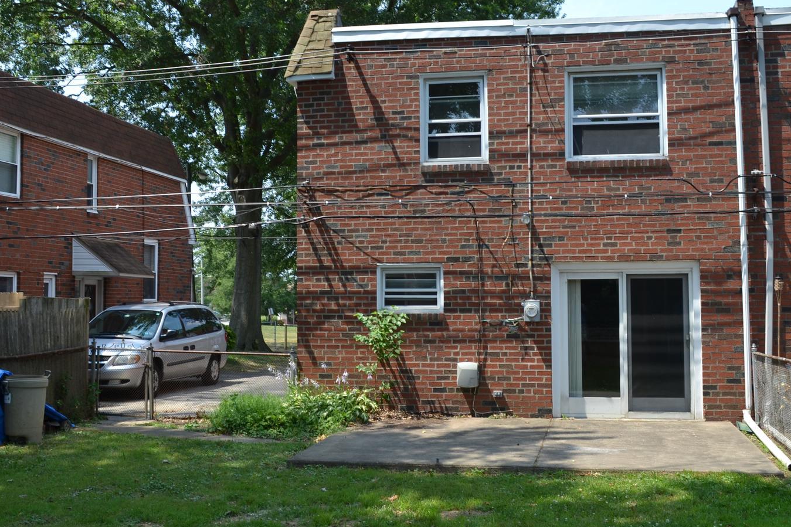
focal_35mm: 41
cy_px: 227
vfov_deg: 32.6
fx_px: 901
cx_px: 384
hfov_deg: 47.4
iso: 100
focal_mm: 18
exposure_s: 1/160
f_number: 6.3
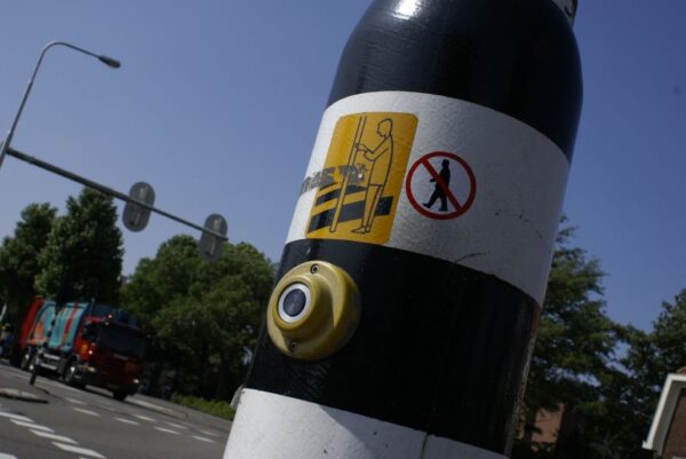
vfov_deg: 31.9
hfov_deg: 46.4
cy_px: 230
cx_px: 343
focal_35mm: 42
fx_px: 801
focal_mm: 28
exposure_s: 1/250
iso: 100
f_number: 10
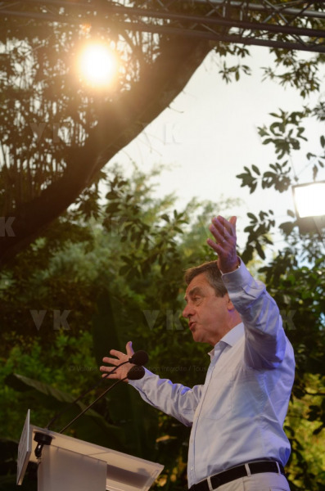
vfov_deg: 15.9
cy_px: 246
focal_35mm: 129
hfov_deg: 10.6
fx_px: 1756
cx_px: 162
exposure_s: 1/320
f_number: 5.6
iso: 800
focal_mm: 86
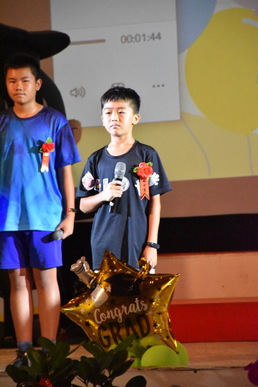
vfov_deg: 9.8
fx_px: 2268
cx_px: 129
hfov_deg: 6.5
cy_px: 194
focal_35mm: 211
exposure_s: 1/400
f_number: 5.6
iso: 12800
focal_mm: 140
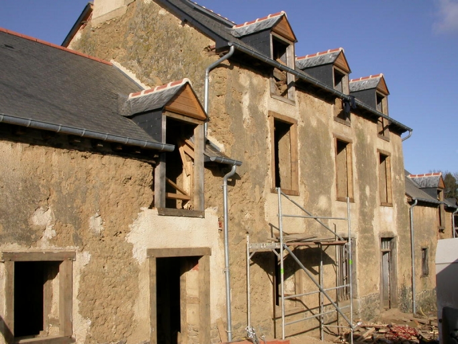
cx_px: 229
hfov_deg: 49.0
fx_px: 503
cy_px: 172
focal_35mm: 38
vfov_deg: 37.7
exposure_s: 1/520
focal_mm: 7.85
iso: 100
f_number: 7.5
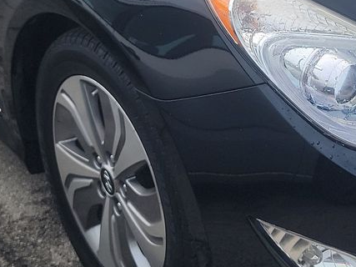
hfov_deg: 21.4
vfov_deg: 15.9
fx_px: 925
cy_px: -27
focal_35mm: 90
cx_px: 298
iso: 50
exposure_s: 1/491
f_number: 1.8
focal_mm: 6.7
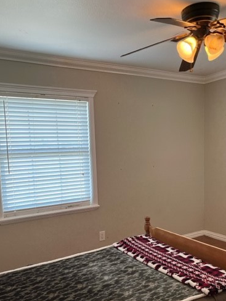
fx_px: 296
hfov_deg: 41.7
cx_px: 127
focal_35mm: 34
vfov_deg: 53.6
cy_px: 181
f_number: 1.6
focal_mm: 5.1
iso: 80
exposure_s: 1/60
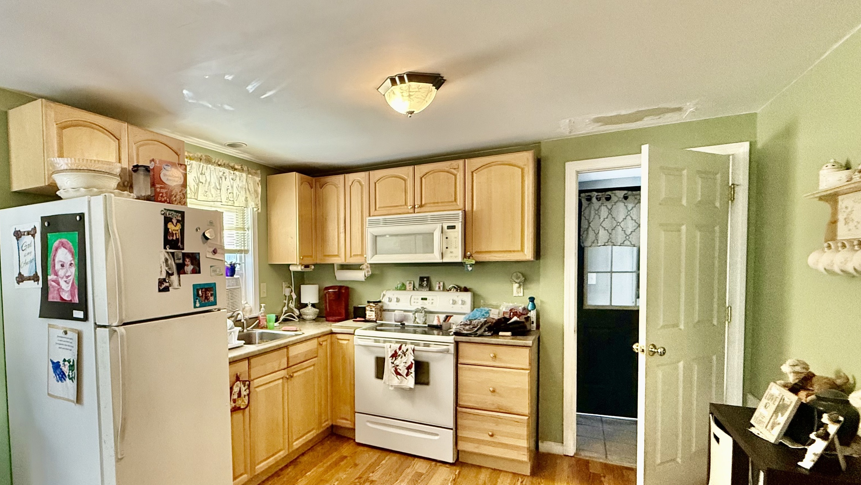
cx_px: 311
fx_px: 457
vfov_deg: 55.6
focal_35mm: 20
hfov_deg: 84.5
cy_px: 285
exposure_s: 1/120
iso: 500
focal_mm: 2.22
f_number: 2.2
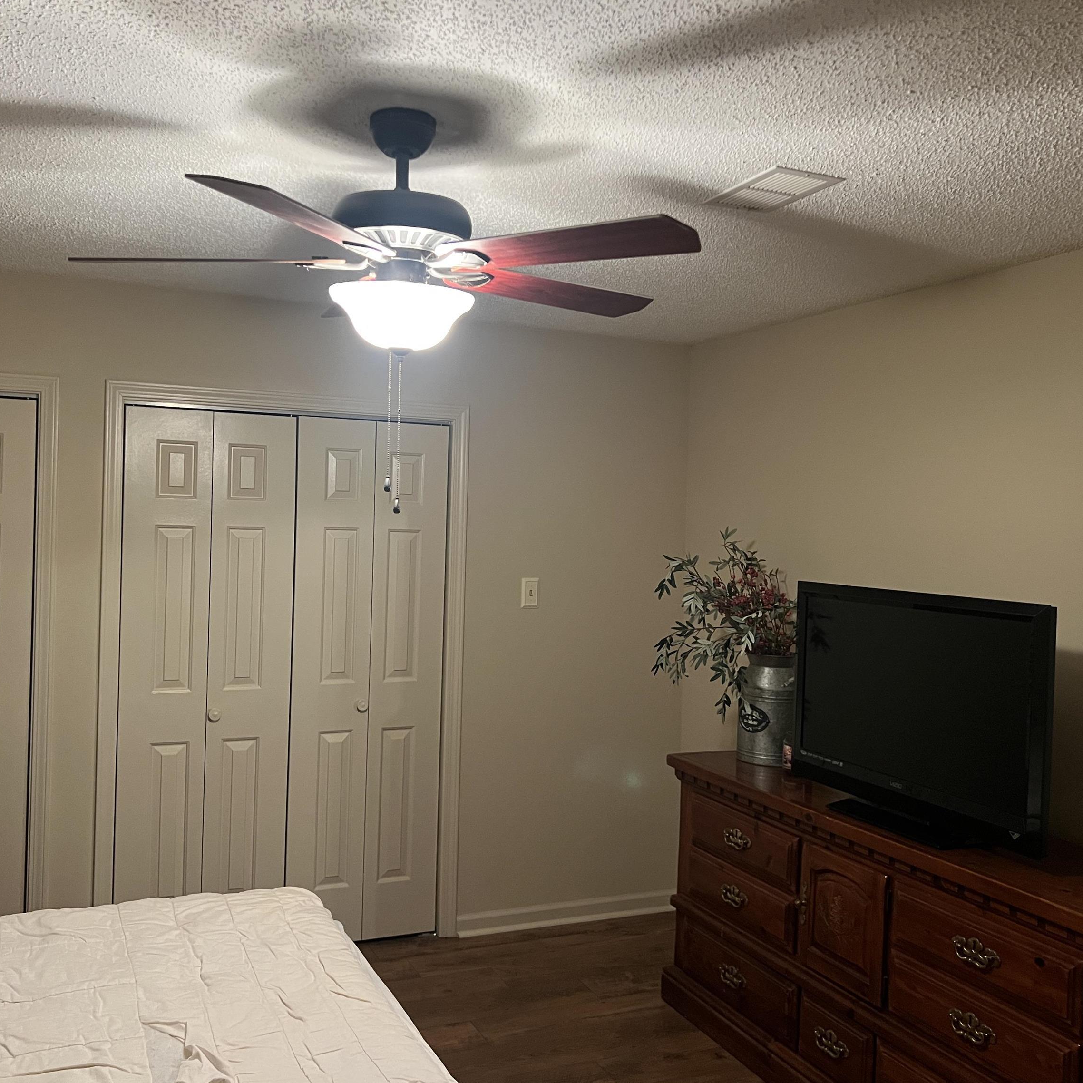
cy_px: 546
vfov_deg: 52.5
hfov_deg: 52.5
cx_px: 505
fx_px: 1097
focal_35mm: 31
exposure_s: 1/60
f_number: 1.5
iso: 400
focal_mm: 5.7
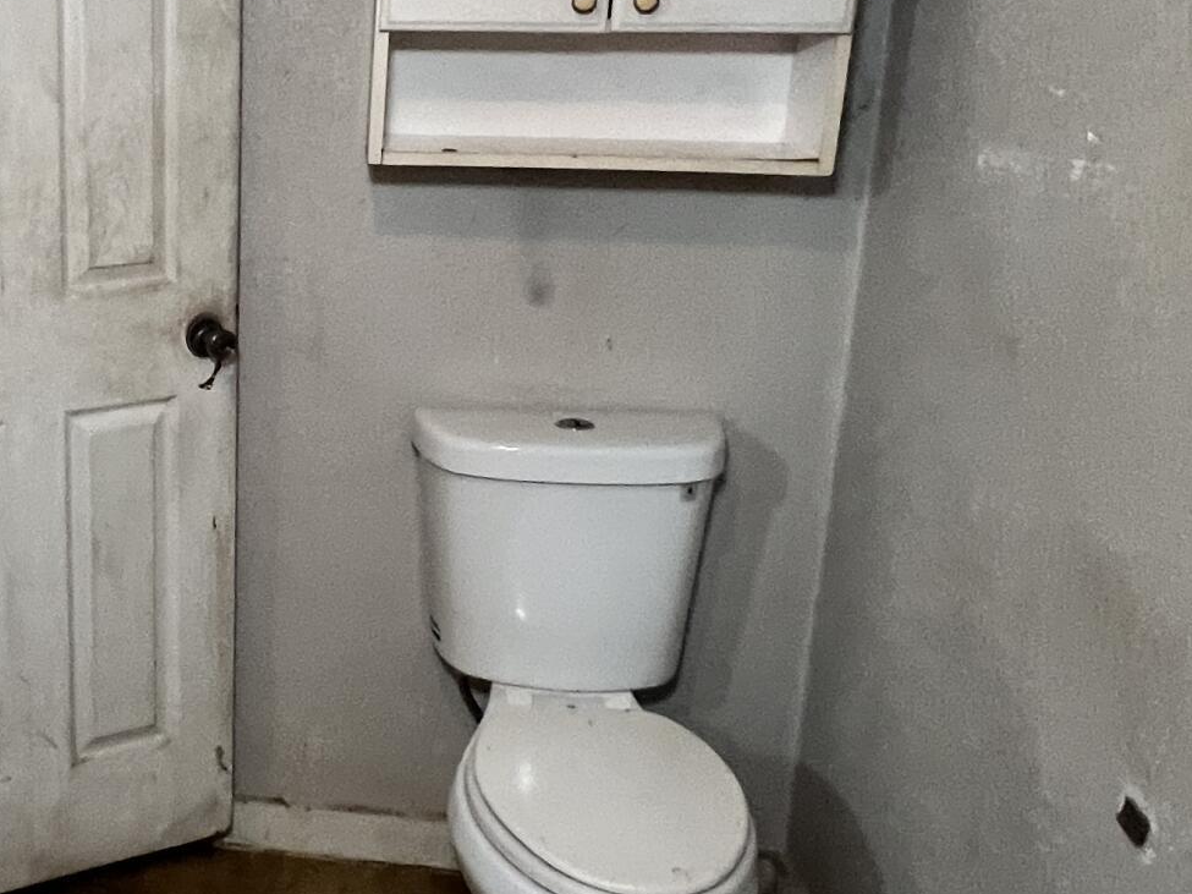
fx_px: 1377
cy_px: 360
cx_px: 26
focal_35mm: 40
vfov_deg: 35.8
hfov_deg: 41.3
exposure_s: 1/60
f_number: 1.8
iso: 500
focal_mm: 1.57
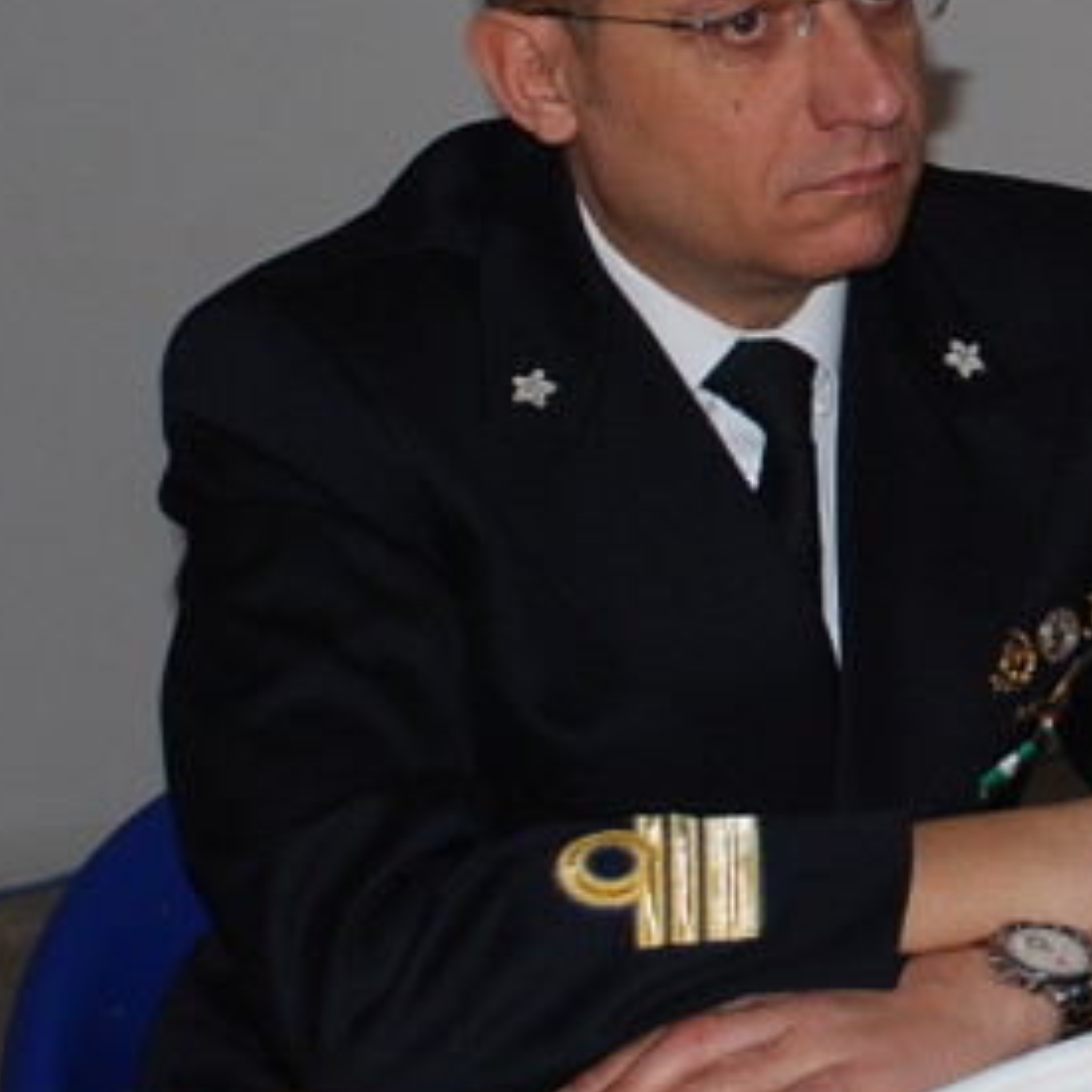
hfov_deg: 8.9
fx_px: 6781
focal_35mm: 190
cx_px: 1783
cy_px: 125
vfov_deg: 9.2
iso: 200
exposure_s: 1/60
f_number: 4.5
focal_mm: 40
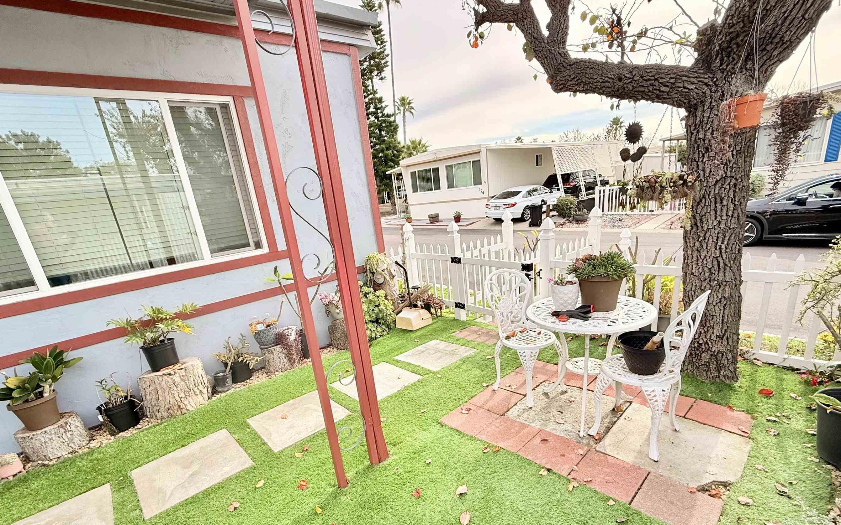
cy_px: 320
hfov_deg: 94.4
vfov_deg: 67.2
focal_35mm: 17
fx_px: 390
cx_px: 412
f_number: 2.2
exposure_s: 1/985
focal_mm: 2.22
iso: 64
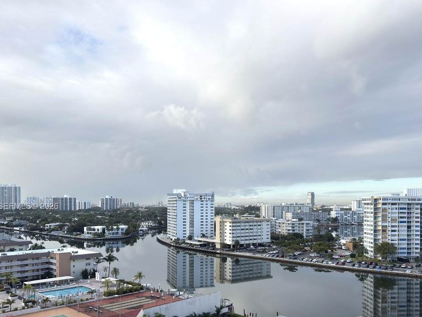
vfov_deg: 43.6
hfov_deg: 56.7
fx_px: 390
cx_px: 230
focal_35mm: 32
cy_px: 207
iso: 64
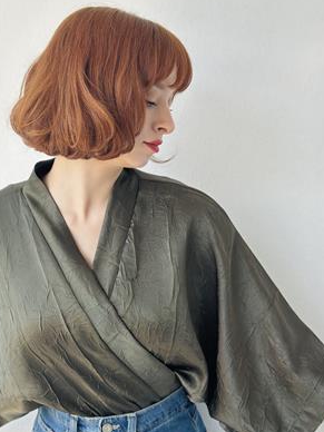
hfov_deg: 22.2
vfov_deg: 29.4
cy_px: 246
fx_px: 824
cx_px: 144
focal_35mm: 66
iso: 80
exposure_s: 1/329
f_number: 1.78
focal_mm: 6.86
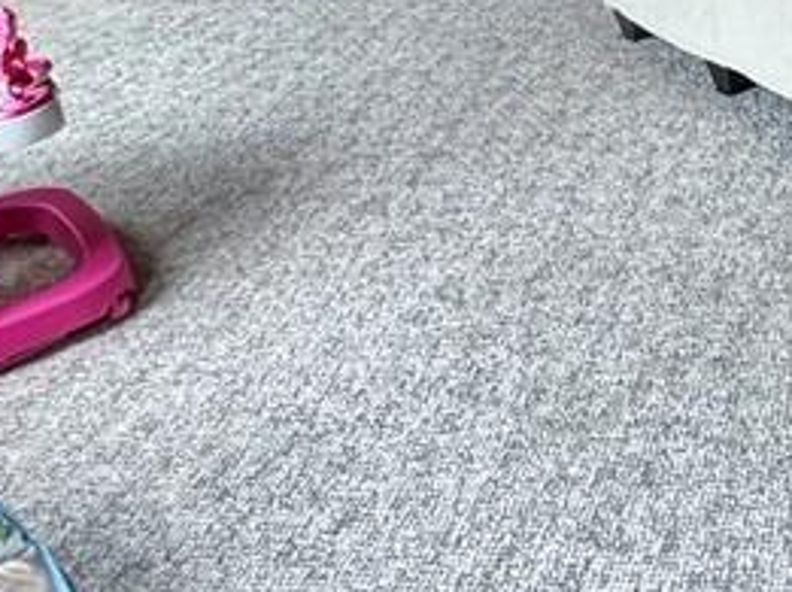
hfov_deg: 27.1
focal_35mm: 55
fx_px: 1257
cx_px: 1120
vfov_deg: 20.3
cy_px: -422
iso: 250
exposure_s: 1/60
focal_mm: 2.22
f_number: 2.2
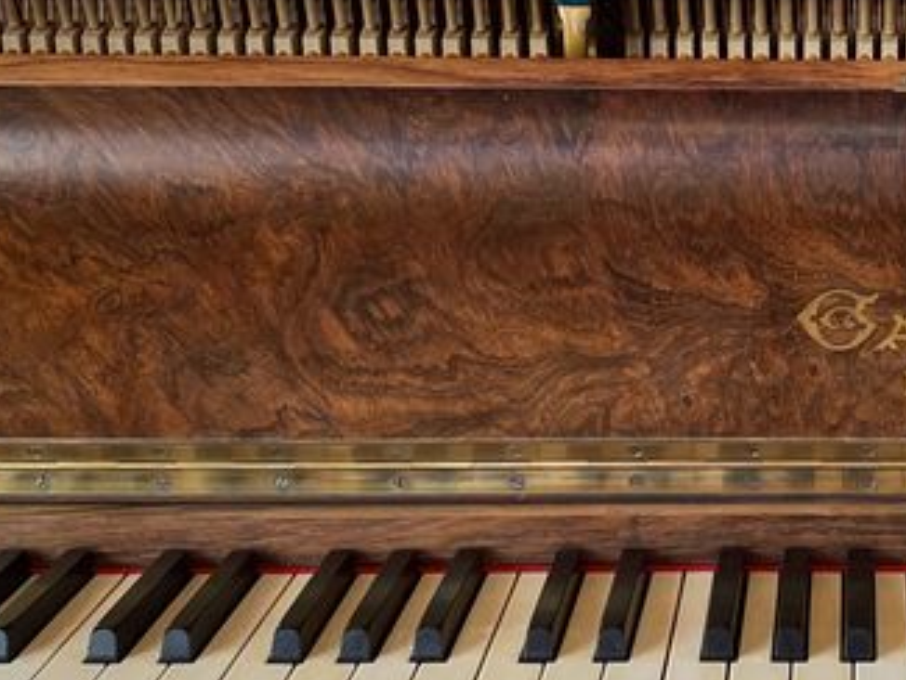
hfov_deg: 23.6
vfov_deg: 18.3
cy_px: 128
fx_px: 2095
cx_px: 867
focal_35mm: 80
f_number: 1.8
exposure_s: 1/97
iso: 125
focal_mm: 4.25
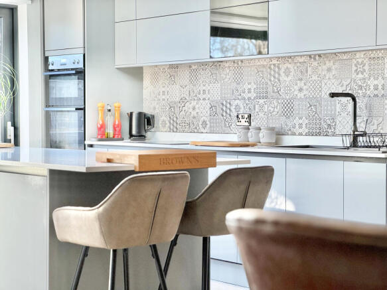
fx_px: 861
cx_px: 194
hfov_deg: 25.3
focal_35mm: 77
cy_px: 145
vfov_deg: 19.1
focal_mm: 9
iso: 100
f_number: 2.8
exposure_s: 1/100
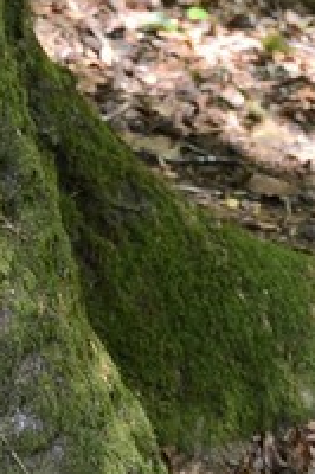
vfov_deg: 5.3
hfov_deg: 3.8
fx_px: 4628
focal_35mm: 352
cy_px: -1240
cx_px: -638
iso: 800
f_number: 3.5
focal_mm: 44
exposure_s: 1/80
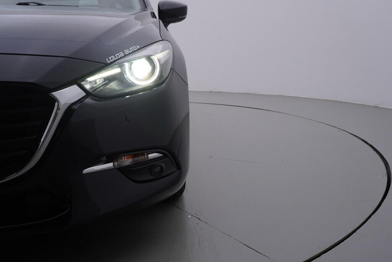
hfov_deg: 53.1
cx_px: 196
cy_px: 131
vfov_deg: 36.9
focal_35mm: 36
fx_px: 392
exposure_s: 1/125
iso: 125
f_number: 5
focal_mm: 24
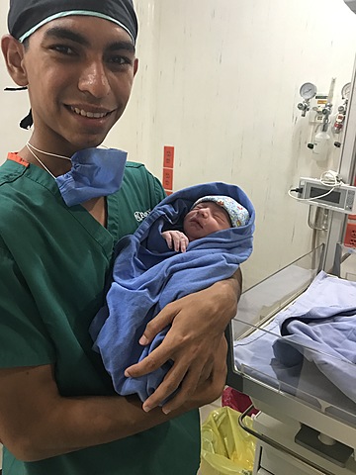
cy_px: 238
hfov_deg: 49.7
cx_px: 178
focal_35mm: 28
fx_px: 384
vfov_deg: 63.4
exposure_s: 1/12
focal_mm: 3.99
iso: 100
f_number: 1.8
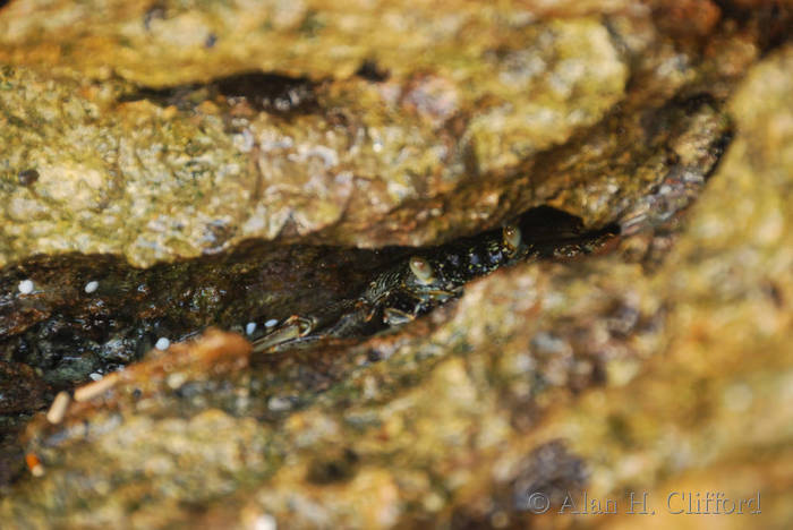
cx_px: 396
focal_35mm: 300
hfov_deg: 6.9
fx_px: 6614
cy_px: 265
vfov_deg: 4.6
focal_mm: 200
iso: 800
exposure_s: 1/125
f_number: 5.6
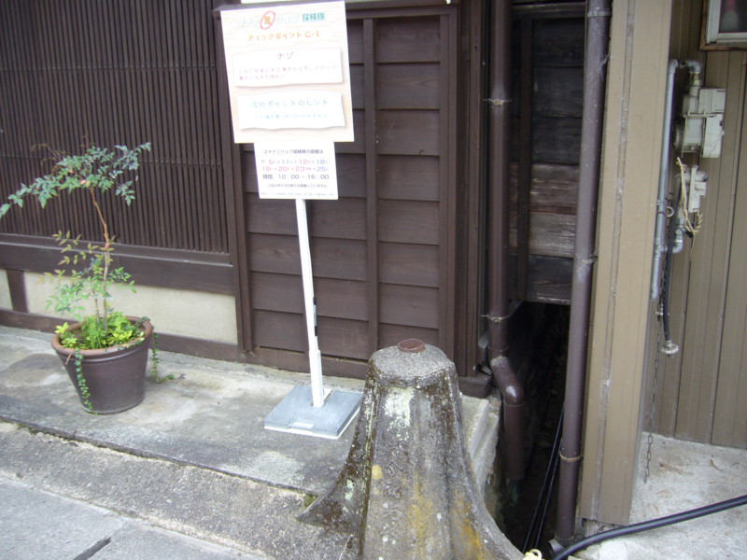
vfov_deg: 40.7
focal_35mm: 35
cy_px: 280
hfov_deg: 52.6
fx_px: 755
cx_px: 374
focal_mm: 5.8
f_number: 2.8
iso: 80
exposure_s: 1/125
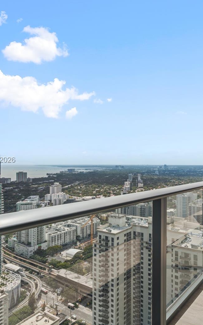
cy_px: 160
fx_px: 221
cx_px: 167
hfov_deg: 46.3
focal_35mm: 25
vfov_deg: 72.5
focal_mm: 16
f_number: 9
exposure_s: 1/160
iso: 100
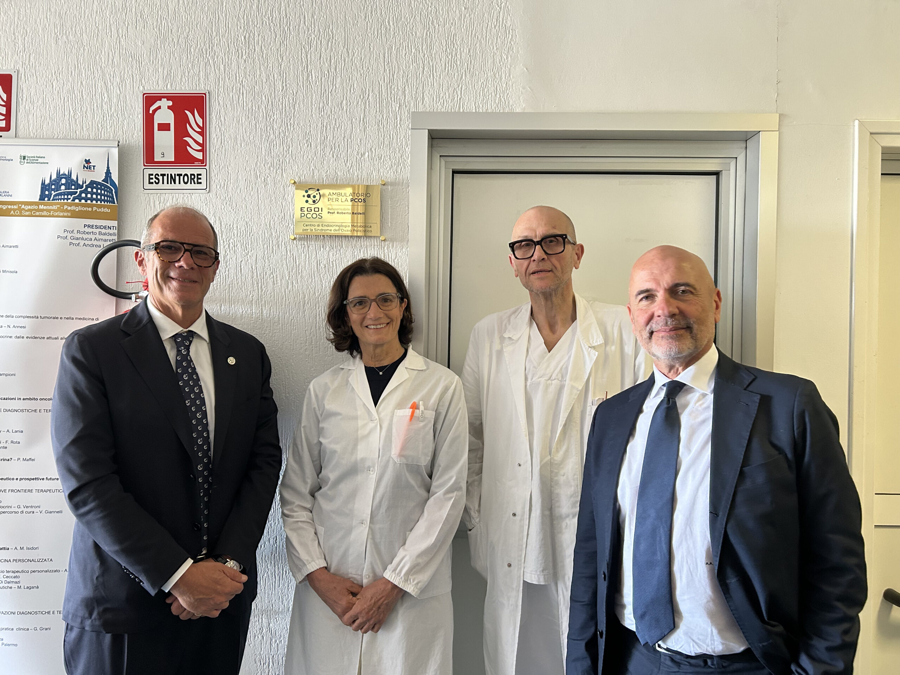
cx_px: 450
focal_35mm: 26
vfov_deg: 53.1
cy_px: 338
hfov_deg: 67.3
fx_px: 676
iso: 200
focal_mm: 5.7
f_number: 1.5
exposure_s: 1/50
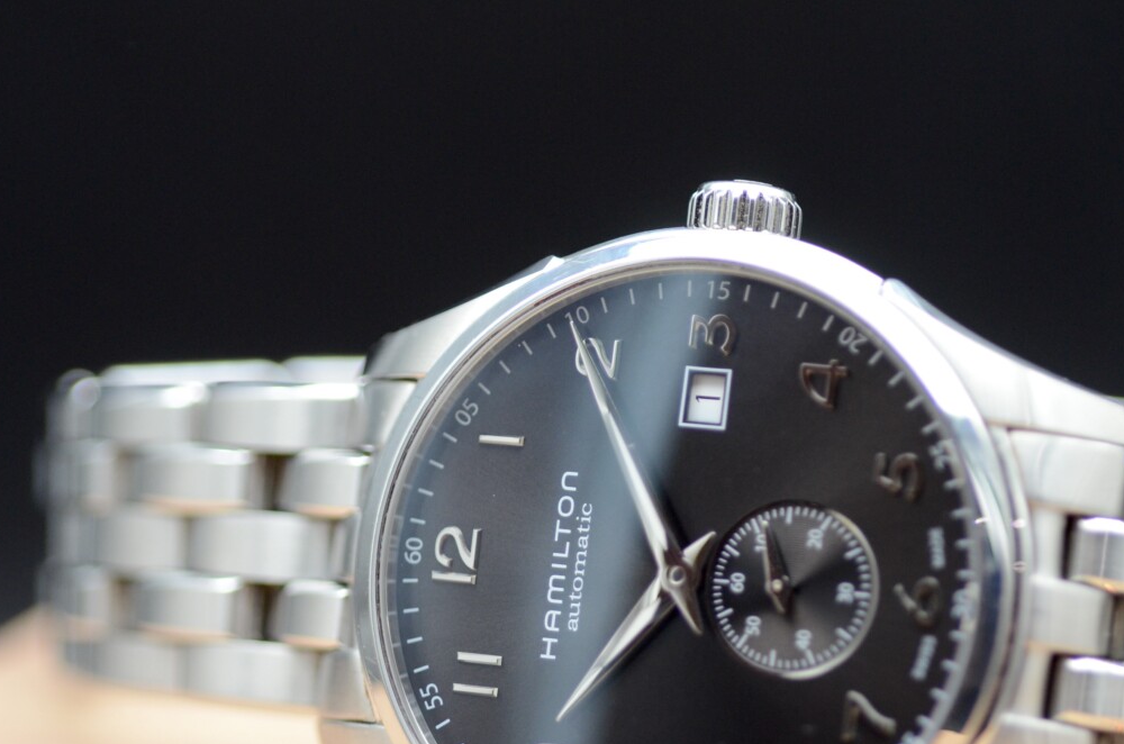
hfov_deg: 16.3
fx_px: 3925
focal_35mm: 126
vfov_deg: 10.8
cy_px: 467
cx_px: 664
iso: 800
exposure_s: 1/250
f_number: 3.2
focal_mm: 60
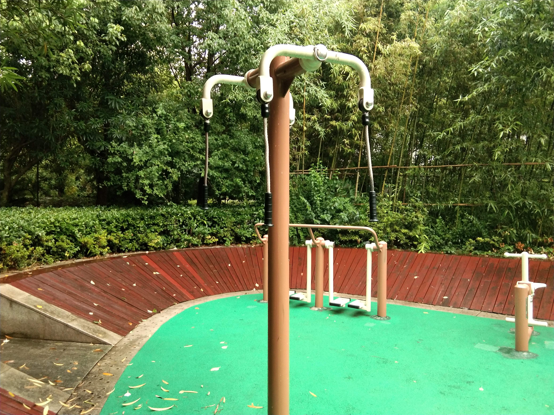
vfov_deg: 45.4
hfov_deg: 58.4
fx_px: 496
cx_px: 277
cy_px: 208
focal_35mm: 31
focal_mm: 3.69
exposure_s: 1/33.3
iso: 400
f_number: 2.2
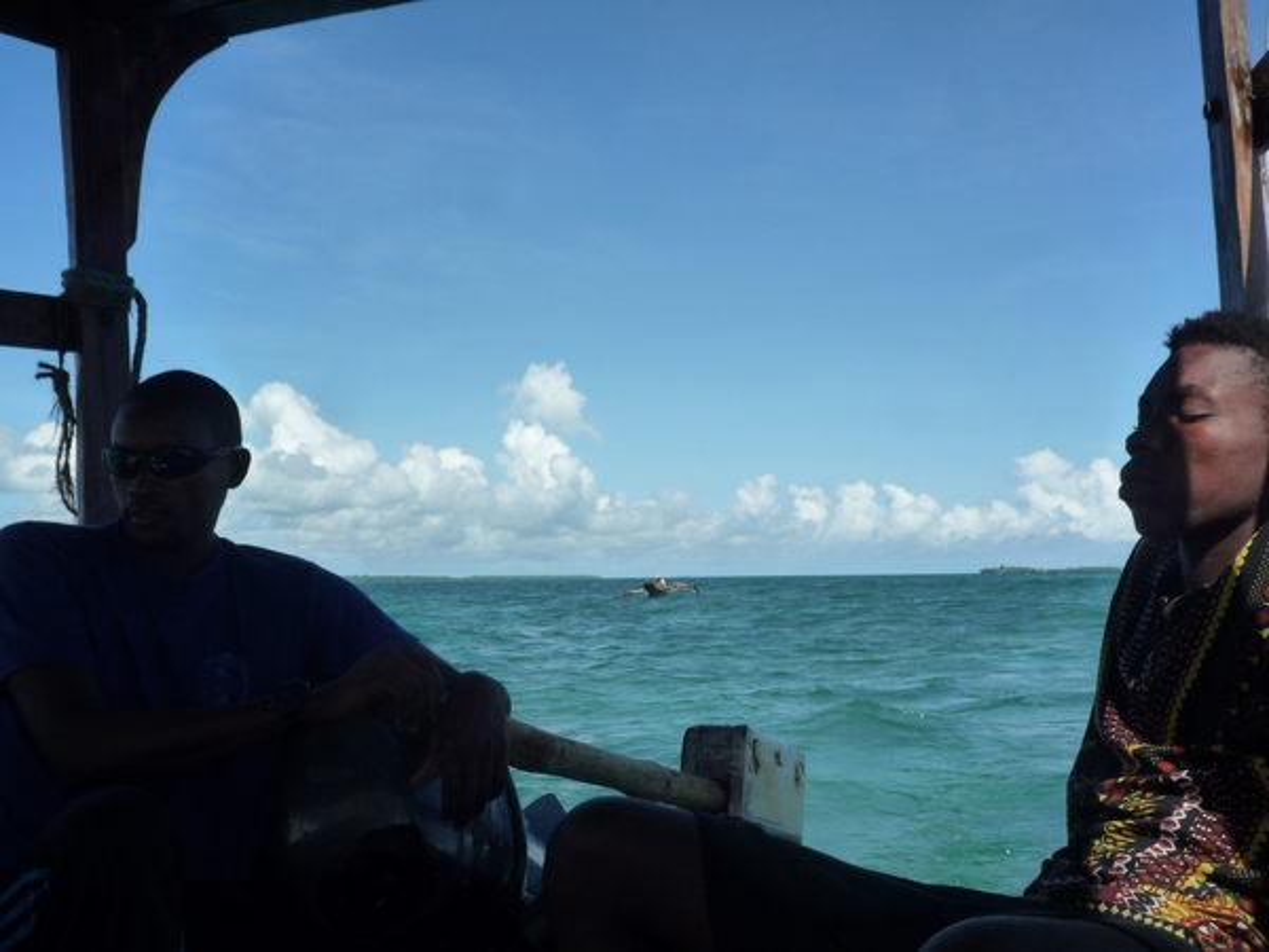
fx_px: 1430
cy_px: 476
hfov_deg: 47.9
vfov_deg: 36.8
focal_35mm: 39
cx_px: 634
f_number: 5.6
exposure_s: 1/640
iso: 160
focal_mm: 6.8
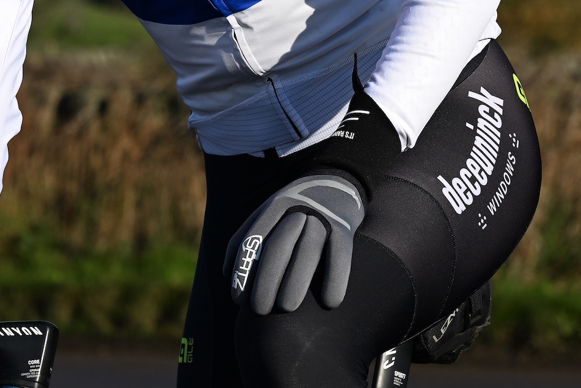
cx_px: 194
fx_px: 4359
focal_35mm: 270
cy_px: -52
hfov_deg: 7.6
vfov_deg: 5.1
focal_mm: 85
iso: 160
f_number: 5.6
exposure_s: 1/1000
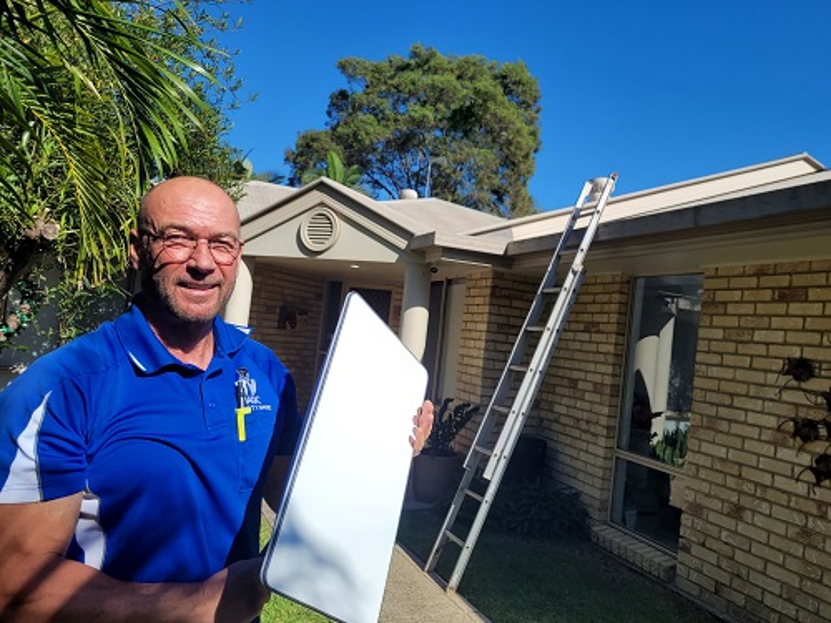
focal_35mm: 26
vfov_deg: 53.1
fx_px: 624
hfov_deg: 67.3
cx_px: 416
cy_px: 312
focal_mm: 5.4
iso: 40
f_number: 1.8
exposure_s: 1/3067
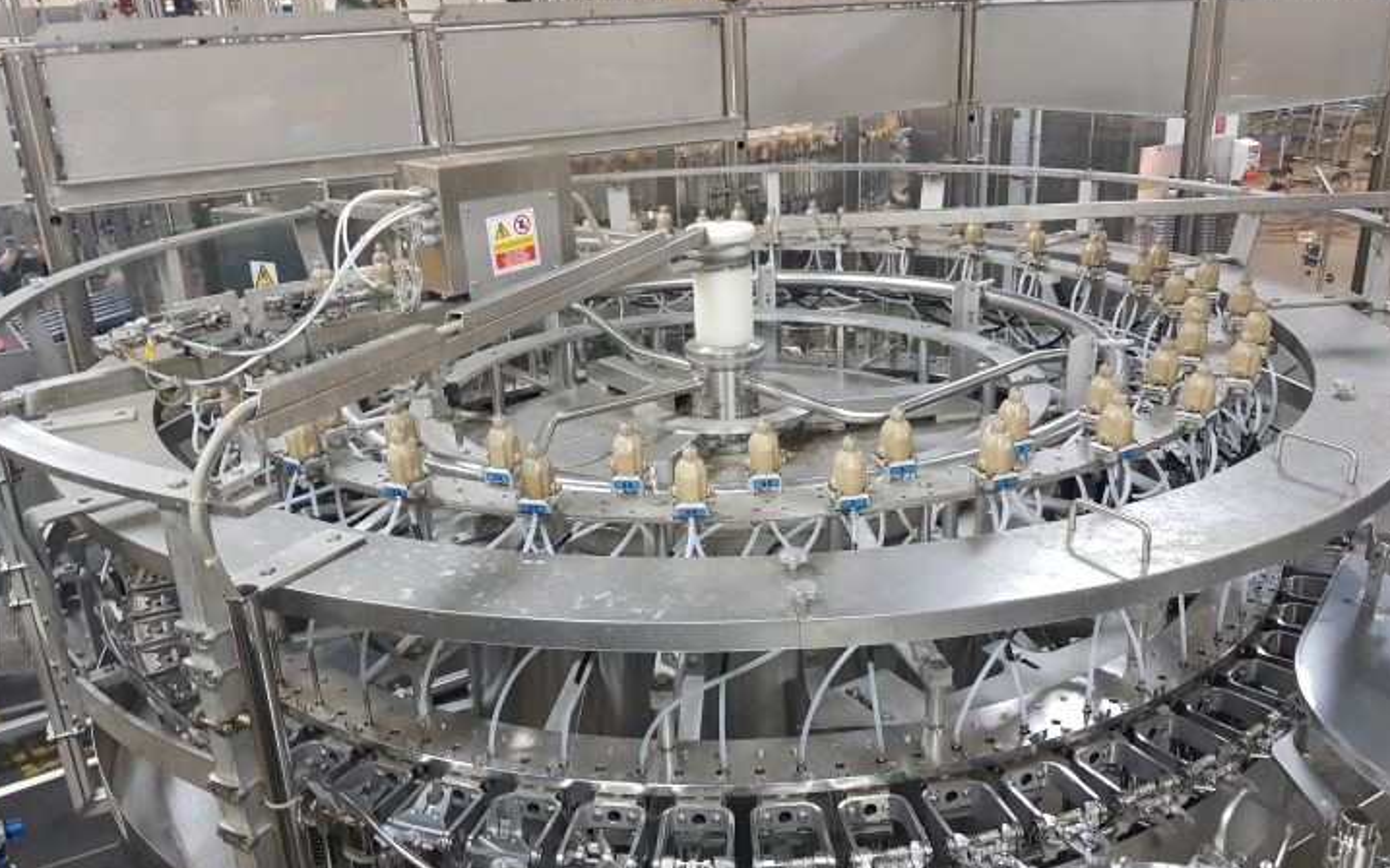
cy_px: 511
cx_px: 694
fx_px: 1174
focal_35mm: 31
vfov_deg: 40.5
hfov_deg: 61.2
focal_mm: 4.3
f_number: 1.7
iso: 250
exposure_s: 1/33
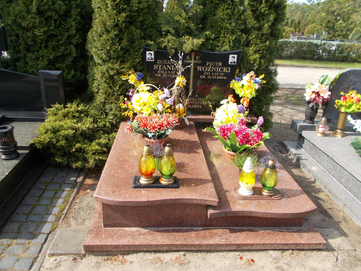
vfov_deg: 53.1
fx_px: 271
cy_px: 136
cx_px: 180
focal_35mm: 26
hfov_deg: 67.3
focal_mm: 4.6
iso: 80
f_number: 3.2
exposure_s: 1/320
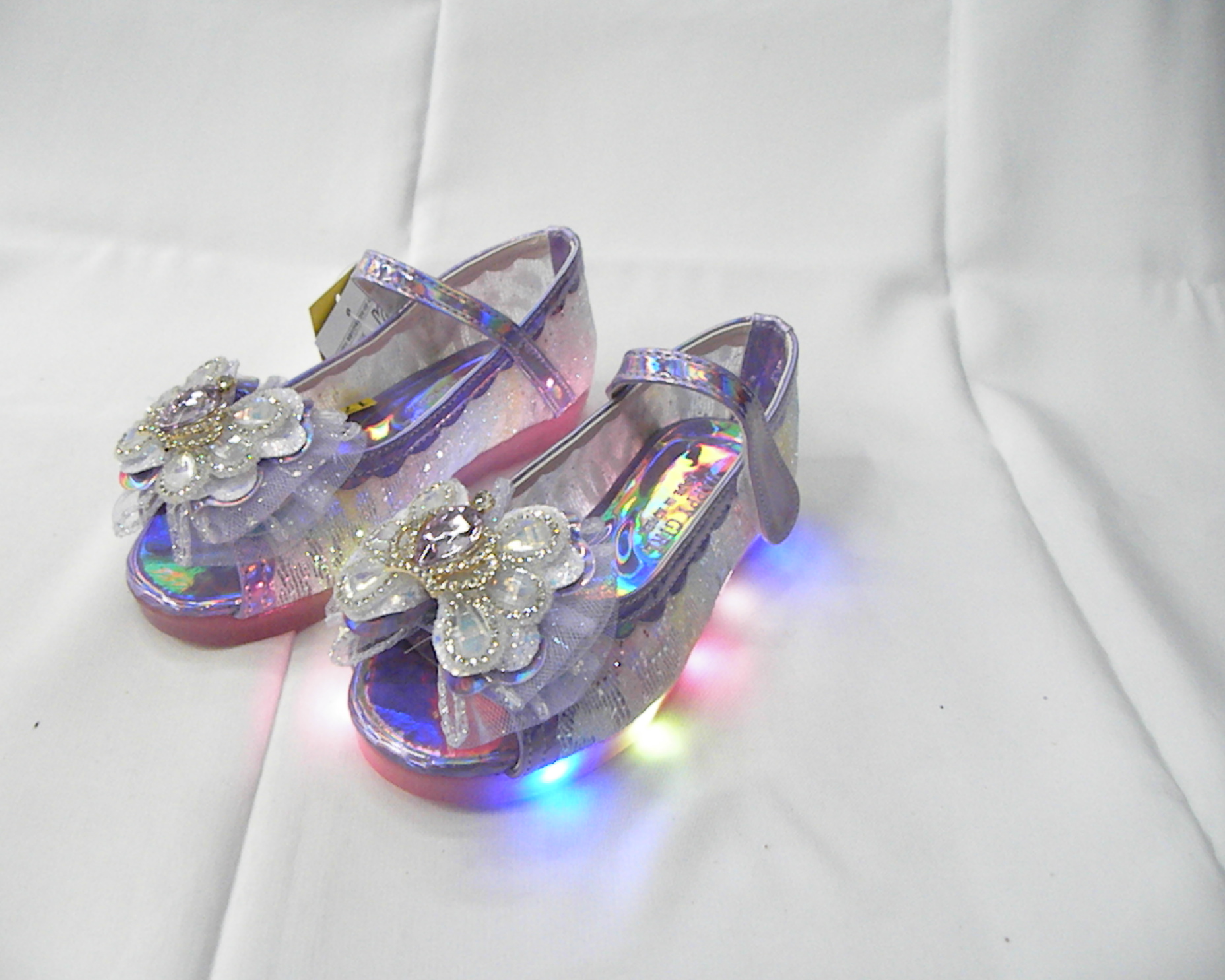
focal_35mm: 28
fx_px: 1015
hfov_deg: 62.1
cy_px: 482
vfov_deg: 51.5
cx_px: 560
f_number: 2.8
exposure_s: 1/289
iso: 789
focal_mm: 4.6
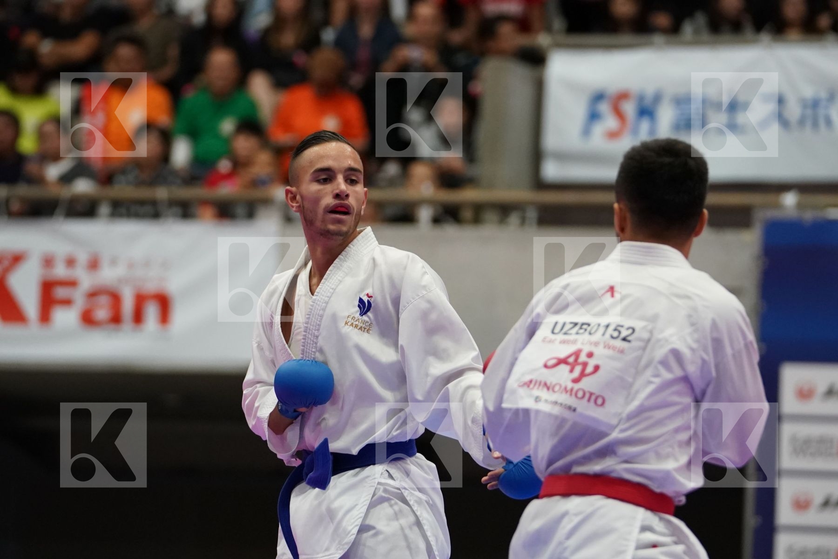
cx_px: 419
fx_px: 5447
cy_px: 280
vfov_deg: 5.9
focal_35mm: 234
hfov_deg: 8.8
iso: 3200
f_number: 2.8
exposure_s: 1/1000
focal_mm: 156
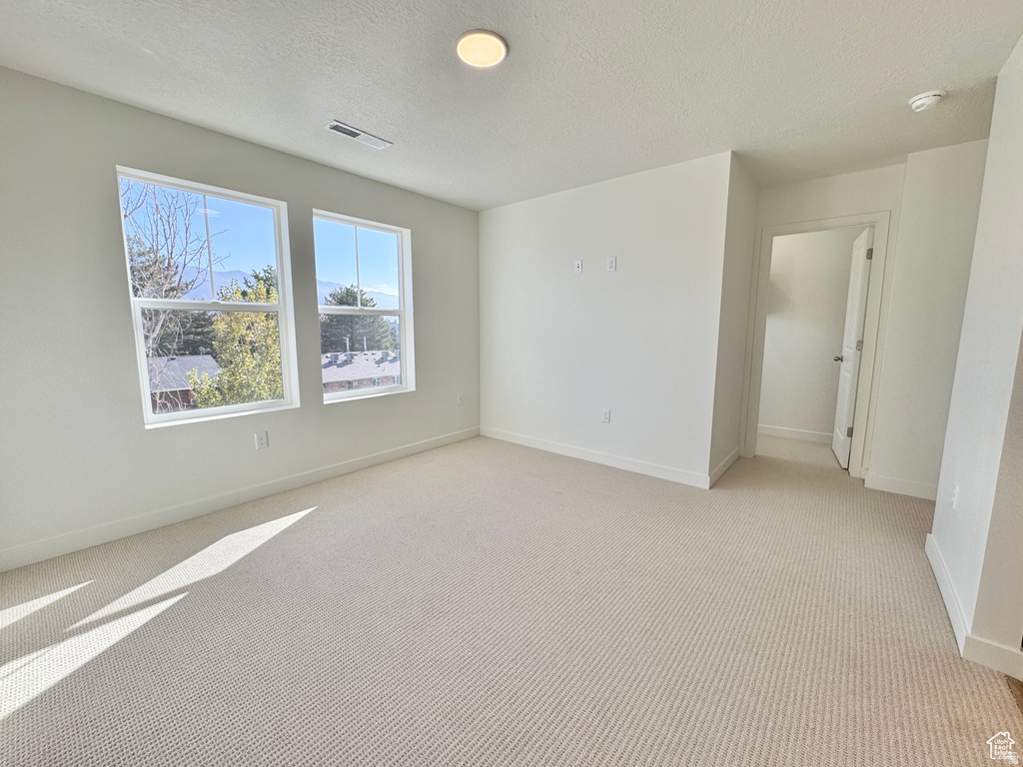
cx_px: 512
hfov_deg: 102.1
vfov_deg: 85.7
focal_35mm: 14
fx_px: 414
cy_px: 384
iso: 40
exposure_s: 1/314
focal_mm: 2.22
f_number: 2.2
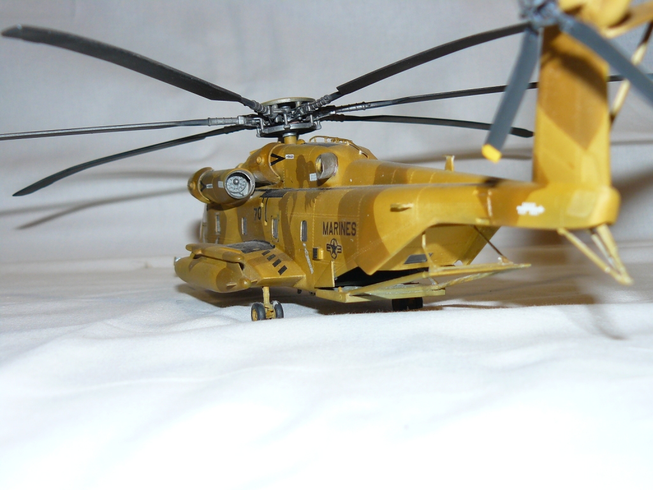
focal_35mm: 54
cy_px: 245
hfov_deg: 35.5
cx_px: 326
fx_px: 1019
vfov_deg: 27.0
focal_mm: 8.9
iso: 100
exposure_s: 1/30
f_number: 2.8
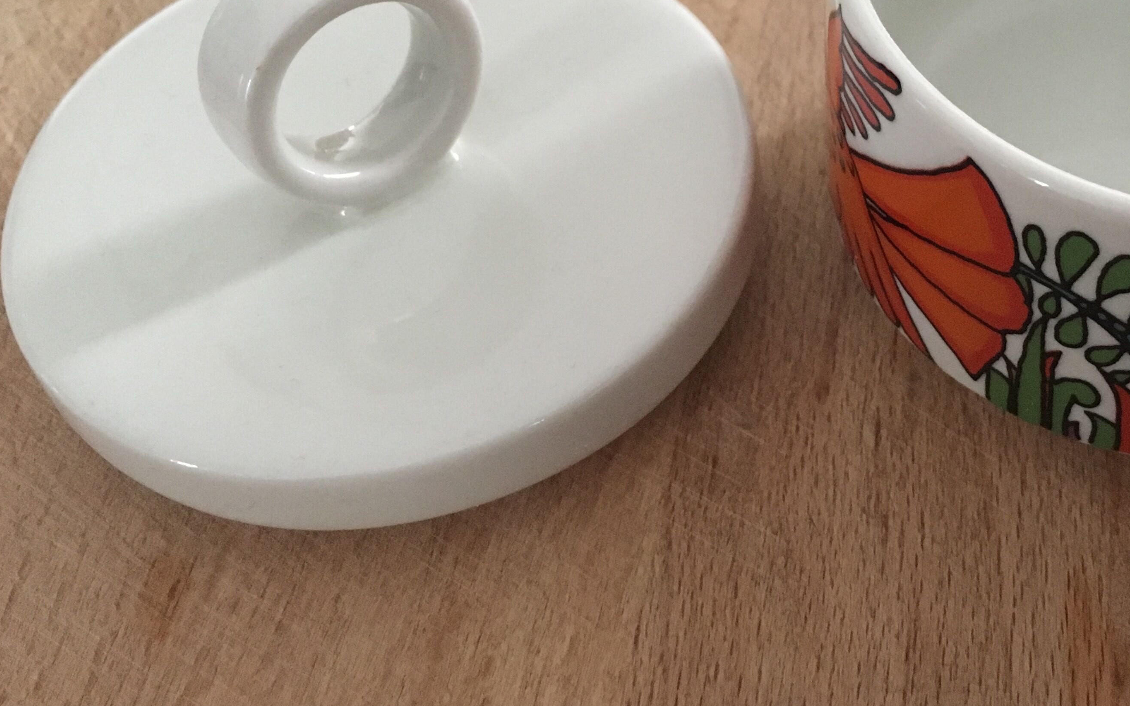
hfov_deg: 41.6
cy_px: 253
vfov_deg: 27.3
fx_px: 1447
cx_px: 820
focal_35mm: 47
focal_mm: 4.15
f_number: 2.2
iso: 500
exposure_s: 1/17
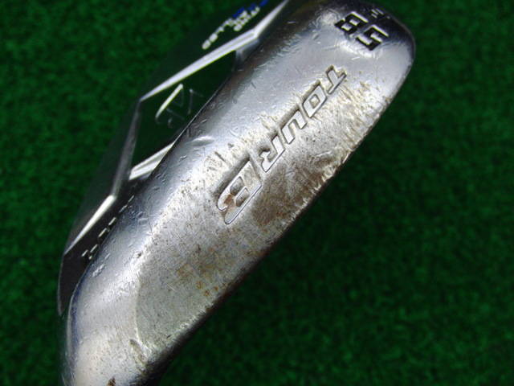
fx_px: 549
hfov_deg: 50.1
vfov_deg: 38.7
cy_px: 193
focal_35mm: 37
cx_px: 257
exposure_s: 1/80
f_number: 3.6
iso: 320
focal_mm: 6.42
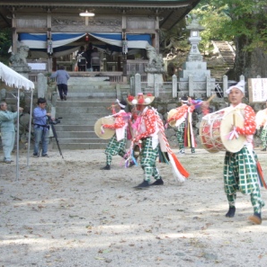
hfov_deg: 23.7
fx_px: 628
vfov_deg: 24.0
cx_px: 200
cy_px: 130
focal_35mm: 72
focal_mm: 8.8
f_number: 3.8
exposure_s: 1/25
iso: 80
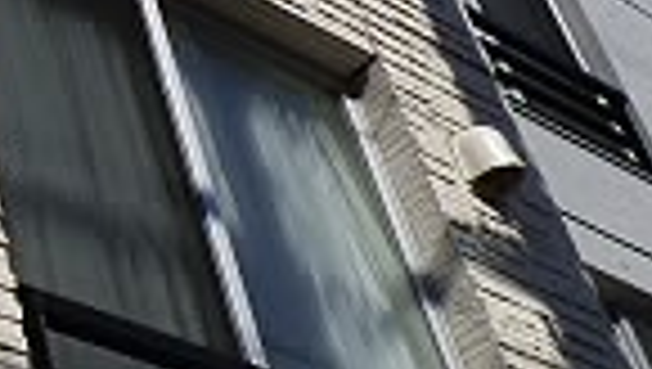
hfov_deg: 20.8
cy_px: -50
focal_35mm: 96
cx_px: -121
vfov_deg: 12.4
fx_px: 1662
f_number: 4.5
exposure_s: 1/2000
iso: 100
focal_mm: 3.58
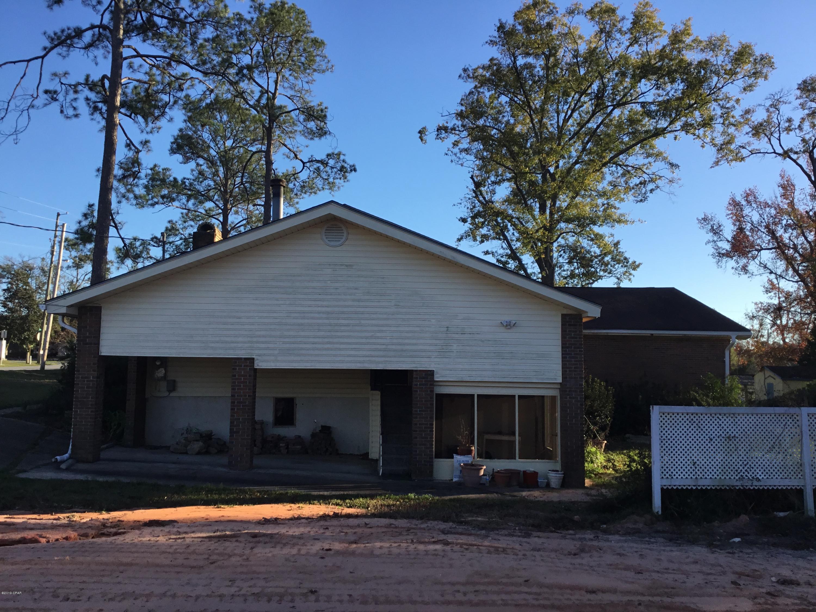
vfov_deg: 45.4
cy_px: 306
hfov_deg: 58.4
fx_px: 731
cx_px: 408
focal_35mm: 31
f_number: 2.4
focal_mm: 3.3
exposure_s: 1/657
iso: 25
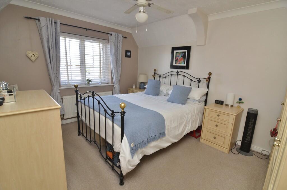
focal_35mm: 16
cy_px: 95
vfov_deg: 71.8
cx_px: 144
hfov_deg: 95.1
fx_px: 131
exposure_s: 1/60
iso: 400
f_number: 5.6
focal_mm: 11
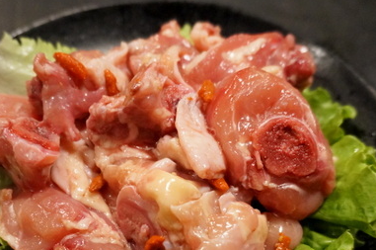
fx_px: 499
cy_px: 204
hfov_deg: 41.1
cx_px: 152
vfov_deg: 27.5
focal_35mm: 48
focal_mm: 19
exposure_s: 1/25
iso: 3200
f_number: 4
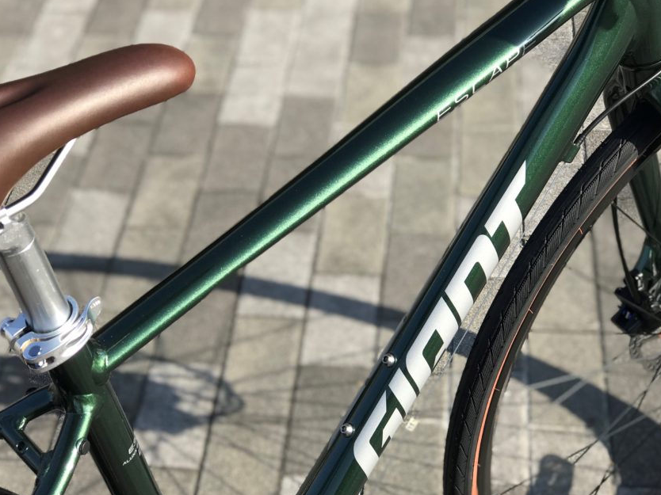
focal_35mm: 70
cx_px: 288
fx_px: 1336
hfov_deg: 27.8
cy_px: 250
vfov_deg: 21.0
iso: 20
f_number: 2.8
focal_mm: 6.6
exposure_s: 1/349
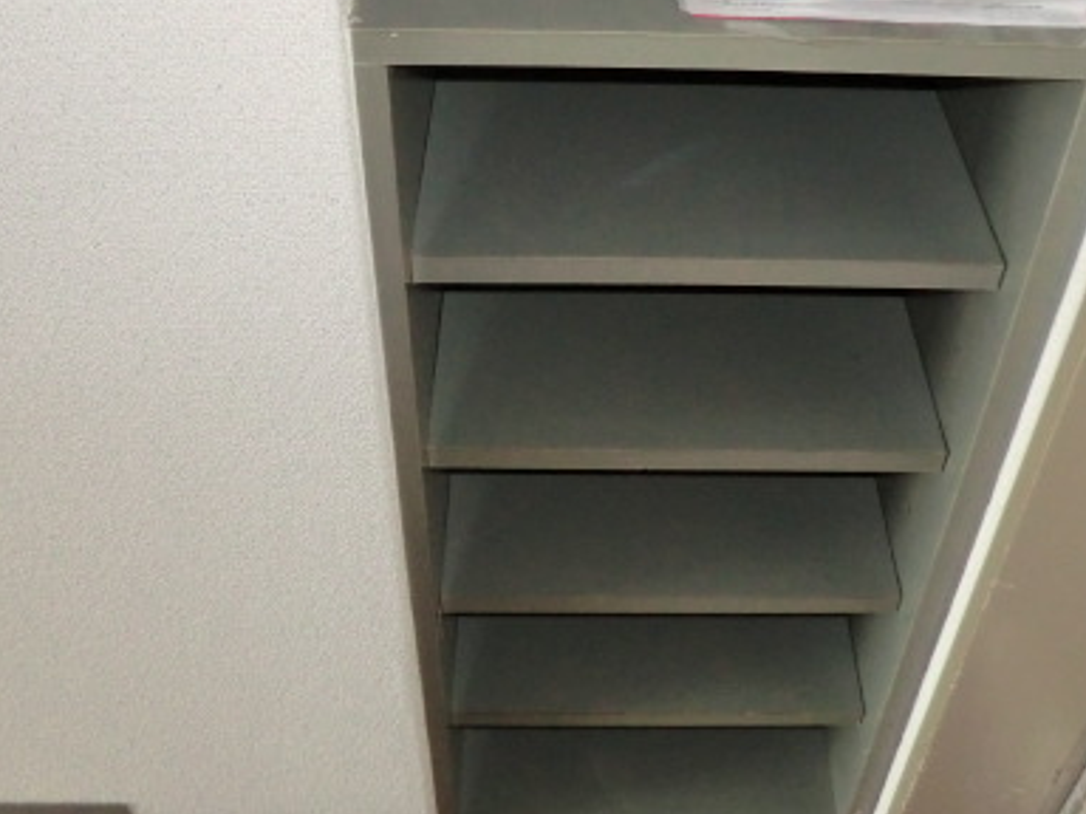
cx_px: 602
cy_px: 407
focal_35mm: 40
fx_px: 1255
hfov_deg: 46.7
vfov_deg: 36.0
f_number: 3.2
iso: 400
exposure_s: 1/15
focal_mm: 4.3
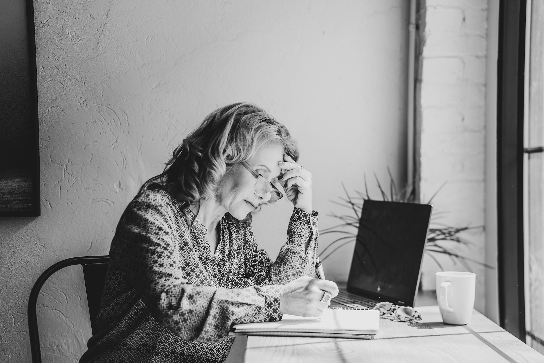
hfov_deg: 29.7
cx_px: 272
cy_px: 182
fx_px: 1027
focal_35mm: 68
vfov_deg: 20.0
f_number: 2.5
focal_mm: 68
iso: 100
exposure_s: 1/200
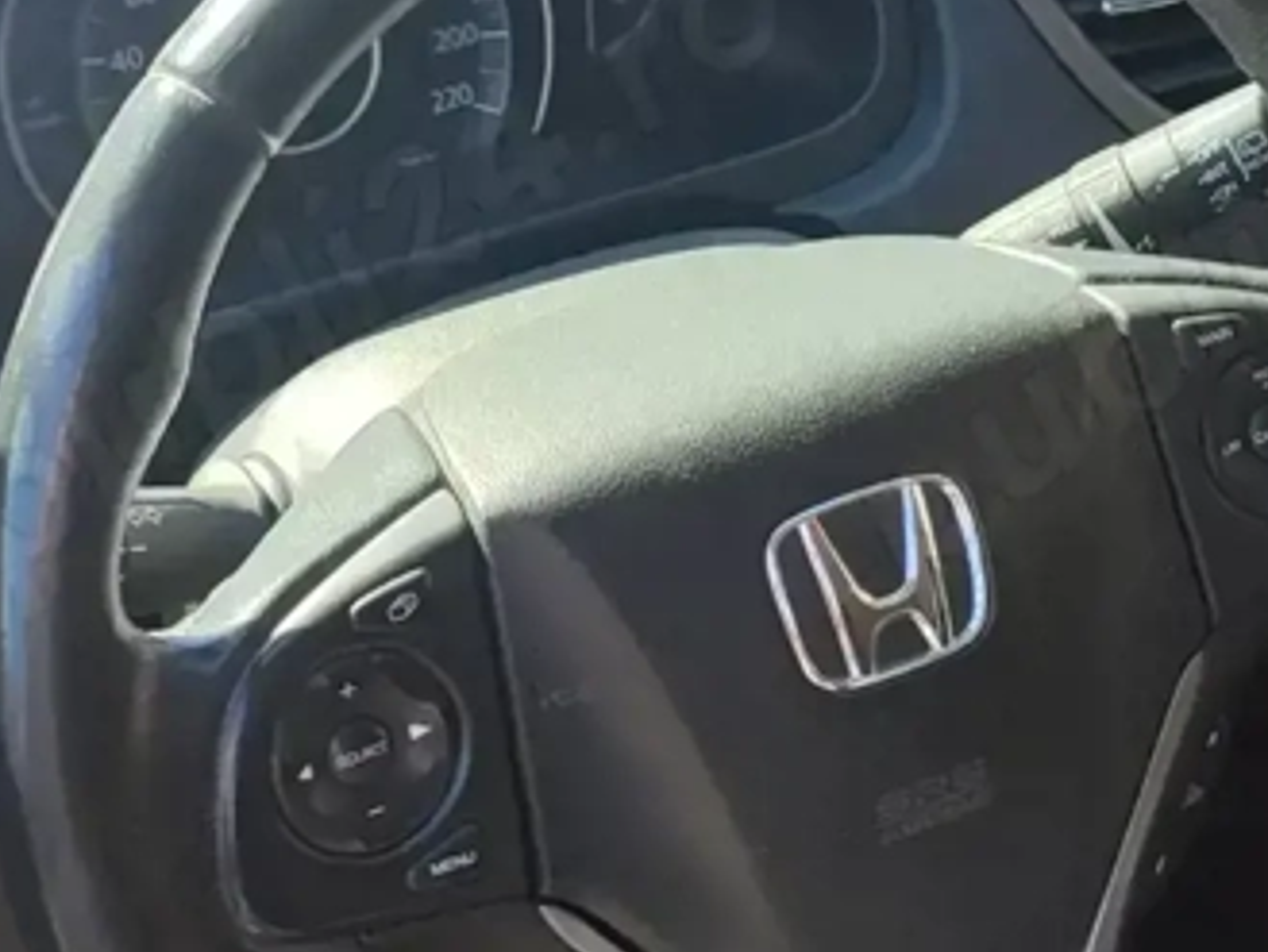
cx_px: 817
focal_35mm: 73
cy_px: 331
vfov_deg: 20.1
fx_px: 2675
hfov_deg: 26.6
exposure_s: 1/126
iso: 50
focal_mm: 5.89
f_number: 1.89
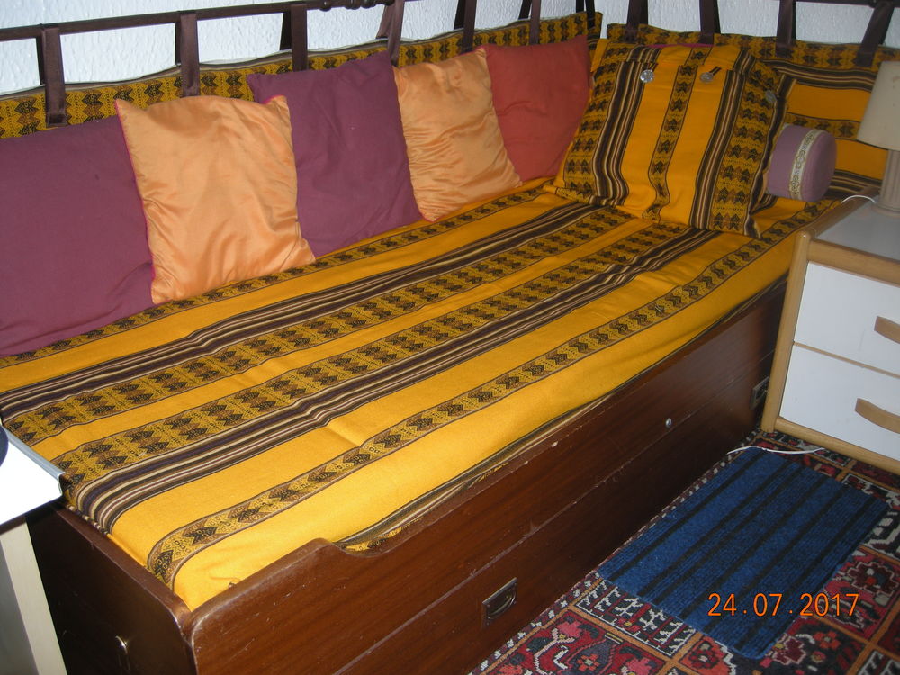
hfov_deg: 52.6
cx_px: 450
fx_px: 910
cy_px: 338
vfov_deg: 40.7
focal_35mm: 35
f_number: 2.7
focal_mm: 7.5
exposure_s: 1/60
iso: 69
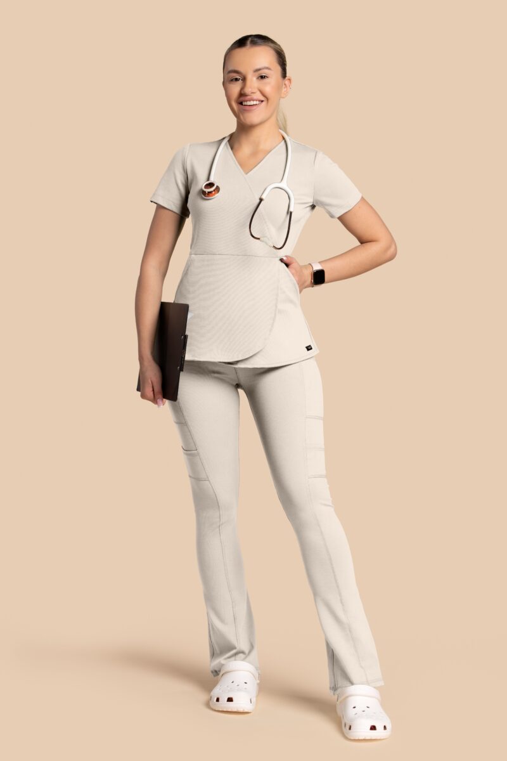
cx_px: 254
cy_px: 380
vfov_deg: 25.4
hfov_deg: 17.1
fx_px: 1690
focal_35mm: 80
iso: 100
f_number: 9
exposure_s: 1/160
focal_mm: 80
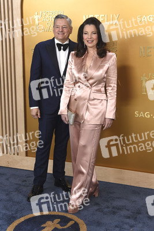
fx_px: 333
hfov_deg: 26.0
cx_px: 77
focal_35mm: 52
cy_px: 116
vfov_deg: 38.2
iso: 2500
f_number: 5
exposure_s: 1/250
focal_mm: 52
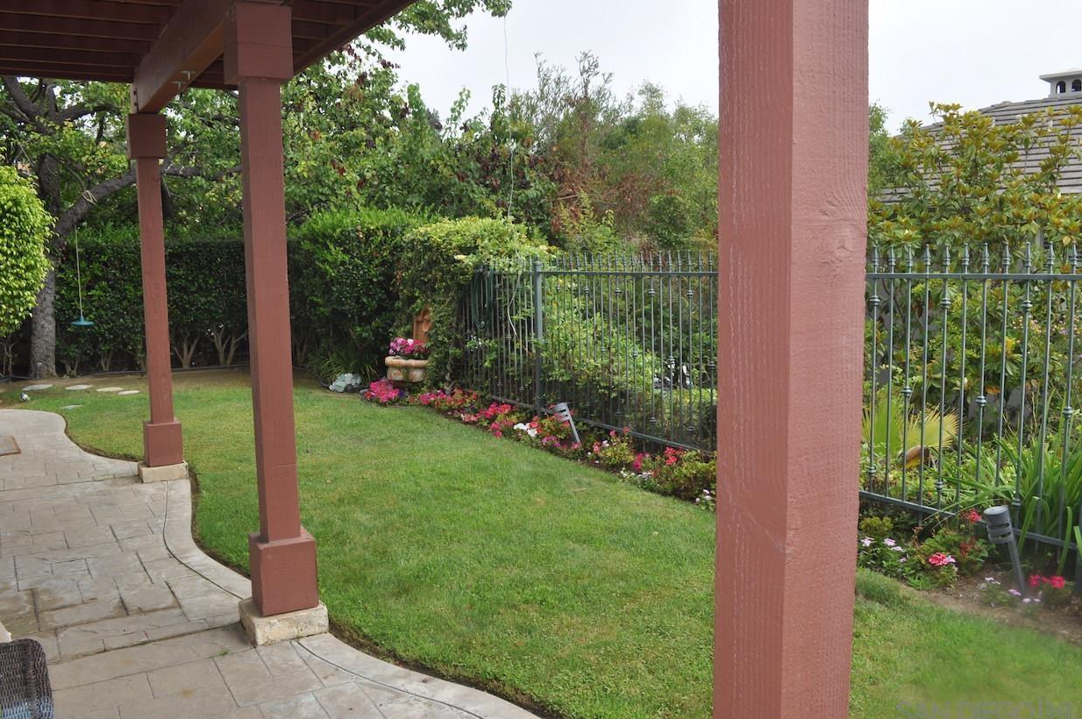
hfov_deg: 65.5
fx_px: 841
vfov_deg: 46.3
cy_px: 359
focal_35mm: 28
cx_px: 546
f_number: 10
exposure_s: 1/200
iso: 200
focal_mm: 18
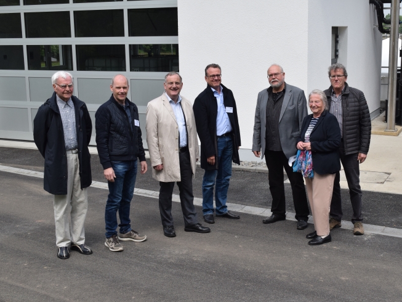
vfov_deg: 27.5
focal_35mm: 53
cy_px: 152
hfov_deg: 36.1
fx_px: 616
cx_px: 223
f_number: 13
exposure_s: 1/640
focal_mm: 32
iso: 800
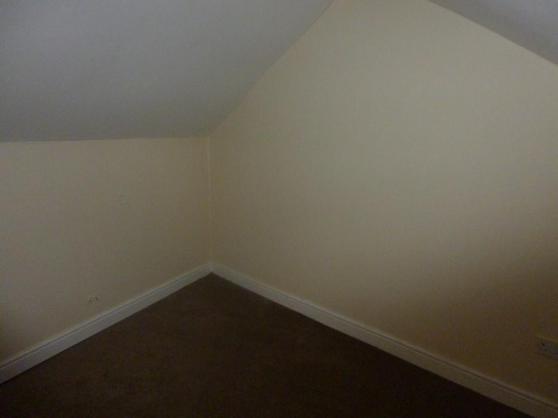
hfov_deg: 69.4
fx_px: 403
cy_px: 209
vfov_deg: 54.9
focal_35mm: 25
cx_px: 279
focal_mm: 4.5
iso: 400
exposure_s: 1/60
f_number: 3.1
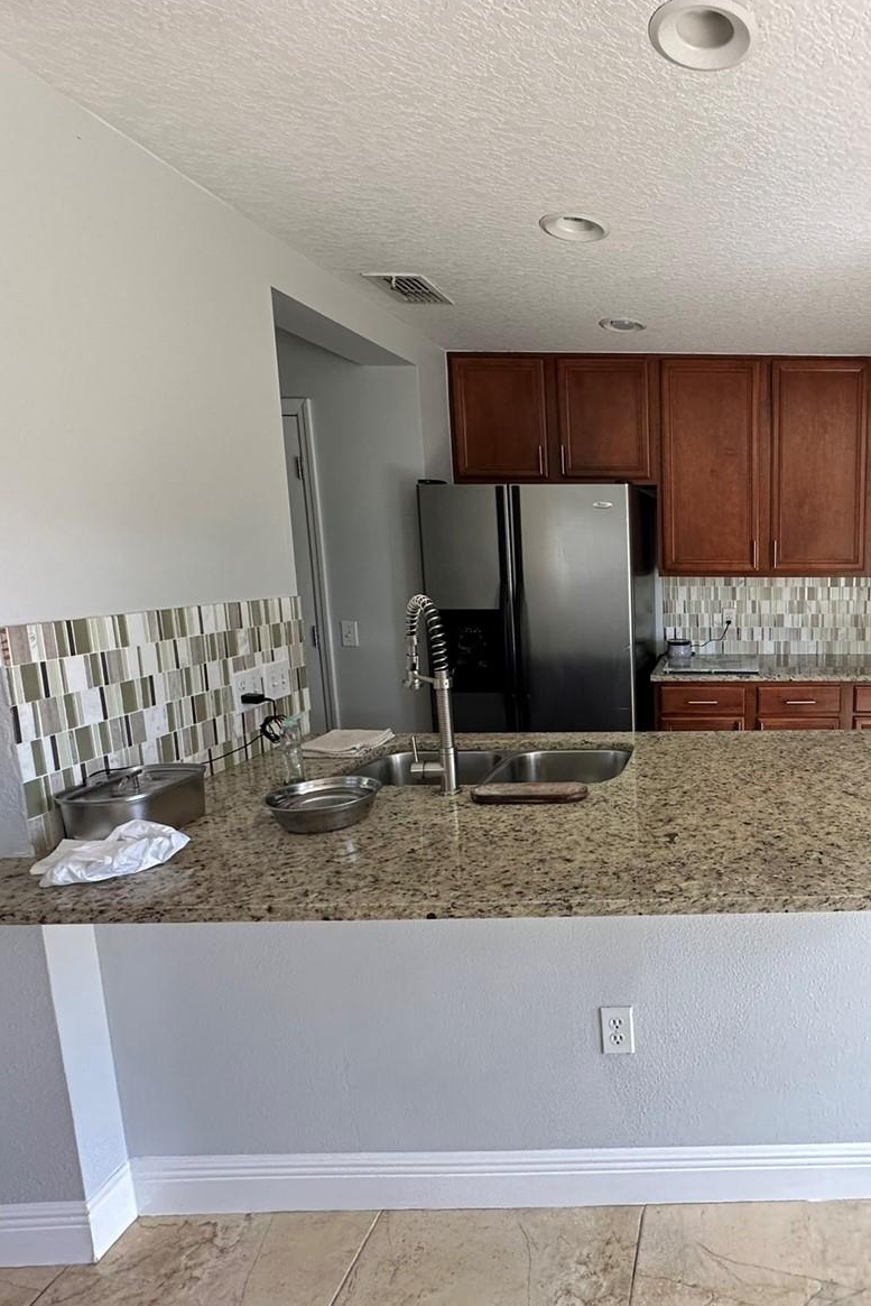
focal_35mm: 20
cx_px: 754
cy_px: 660
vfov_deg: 84.0
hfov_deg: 55.2
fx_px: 726
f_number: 2.2
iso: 250
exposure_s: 1/99
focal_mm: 2.22
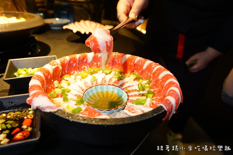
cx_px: 116
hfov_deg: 70.4
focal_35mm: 26
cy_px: 78
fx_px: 165
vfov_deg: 50.4
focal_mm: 17
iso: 1250
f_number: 4
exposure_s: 1/60
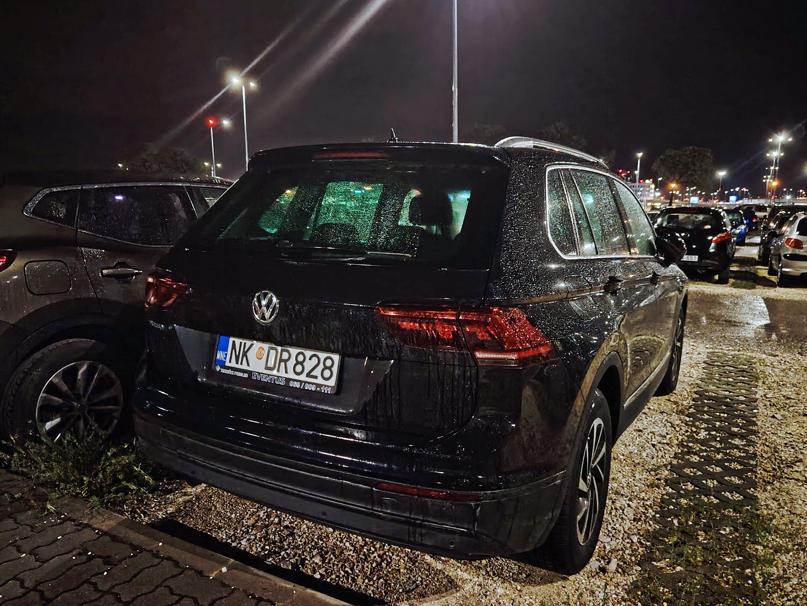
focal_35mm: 24
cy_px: 303
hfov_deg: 71.6
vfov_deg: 56.8
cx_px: 404
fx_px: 560
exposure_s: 1/16.7
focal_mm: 5.25
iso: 19648
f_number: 1.75
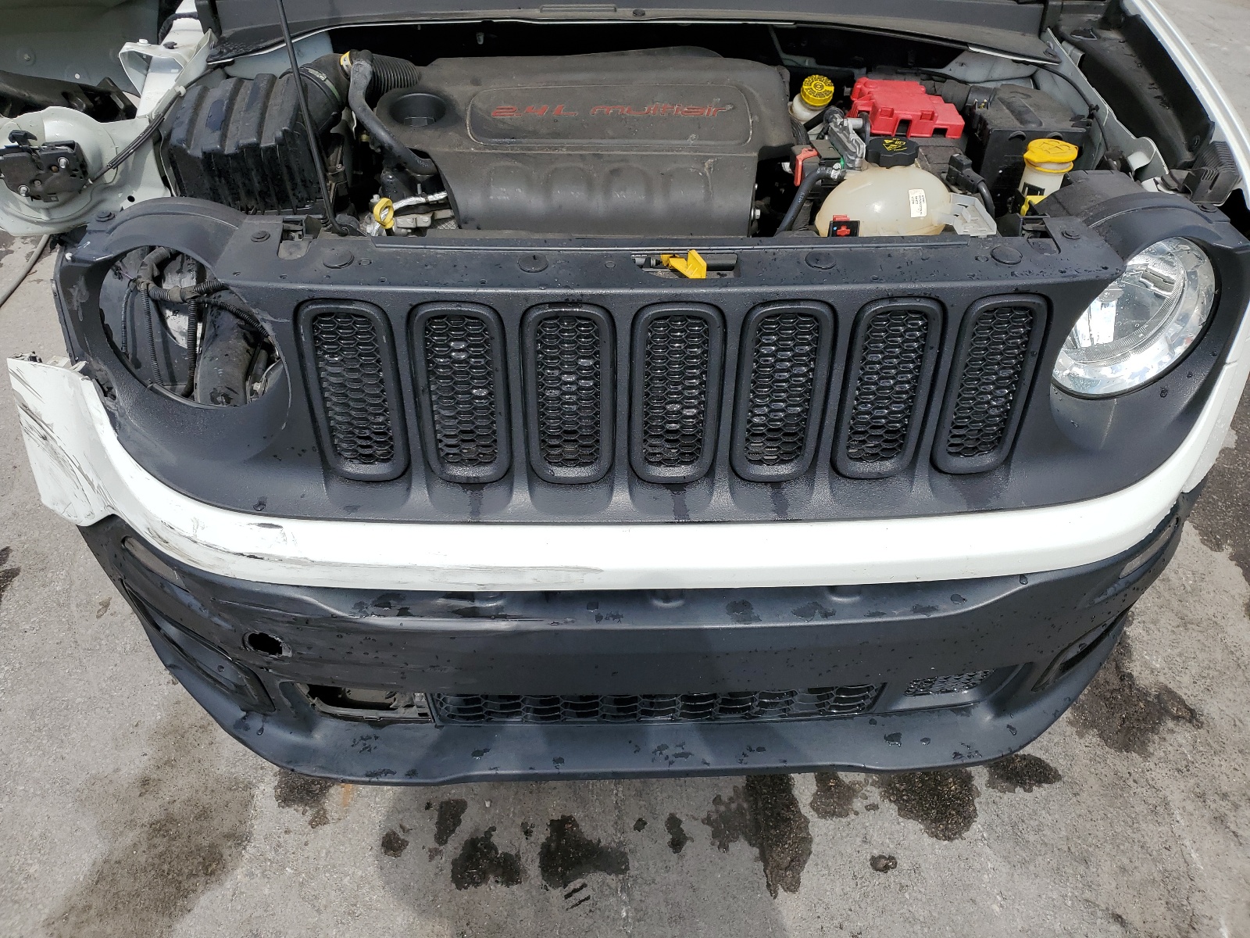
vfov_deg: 53.1
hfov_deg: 67.3
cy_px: 469
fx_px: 939
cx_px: 625
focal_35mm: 26
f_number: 1.5
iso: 50
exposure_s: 1/3333
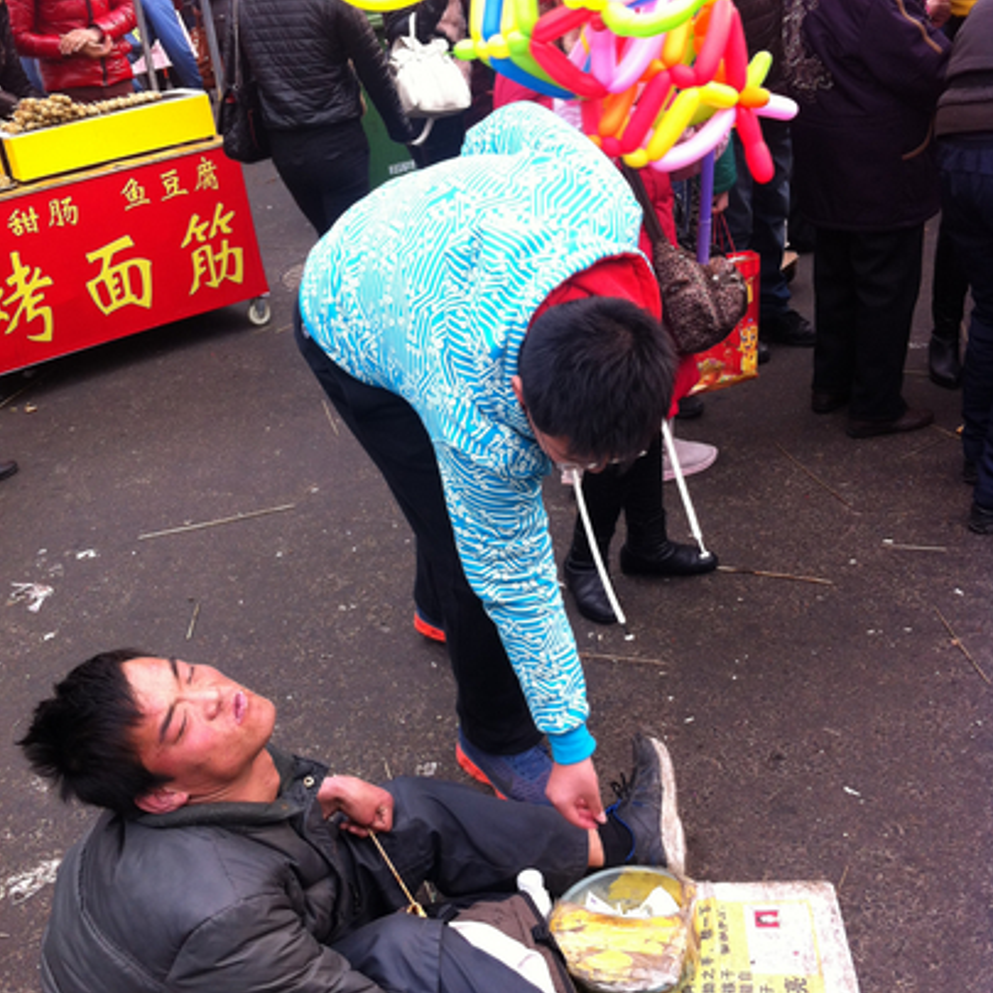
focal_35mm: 42
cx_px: 501
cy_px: 537
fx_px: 1363
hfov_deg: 40.0
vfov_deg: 40.0
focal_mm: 3.85
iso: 80
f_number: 2.8
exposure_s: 1/120
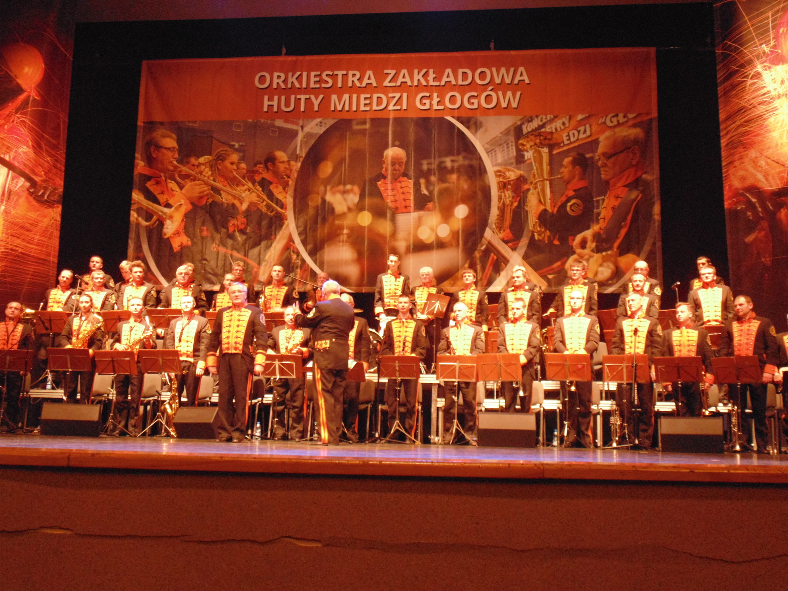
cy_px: 296
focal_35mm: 41
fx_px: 933
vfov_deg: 35.1
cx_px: 394
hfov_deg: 45.8
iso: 400
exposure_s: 1/15
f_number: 3.6
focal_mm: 7.4
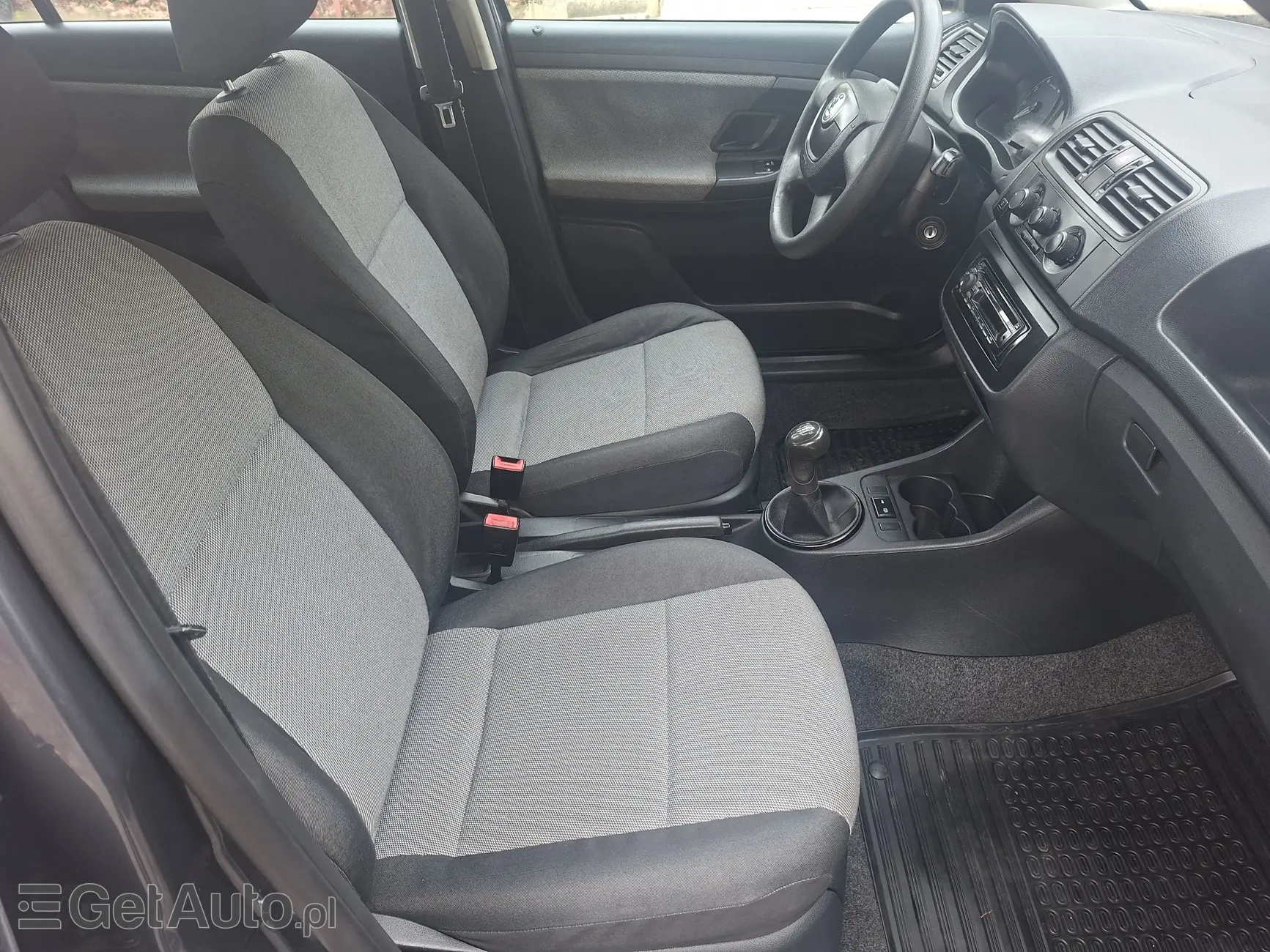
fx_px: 844
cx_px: 635
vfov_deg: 58.9
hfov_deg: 73.9
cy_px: 476
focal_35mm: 23
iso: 200
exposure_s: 1/60
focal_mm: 5.54
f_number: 1.8
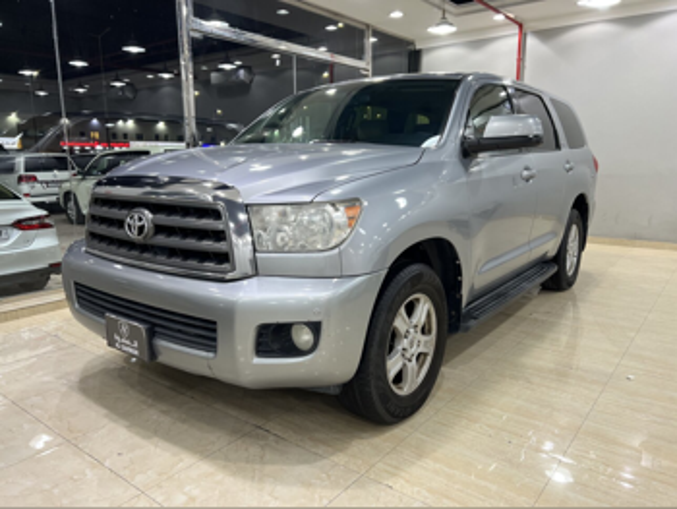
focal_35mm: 26
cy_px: 254
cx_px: 338
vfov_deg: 53.1
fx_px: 509
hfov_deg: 67.3
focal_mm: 5.7
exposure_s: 1/100
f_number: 1.5
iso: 80
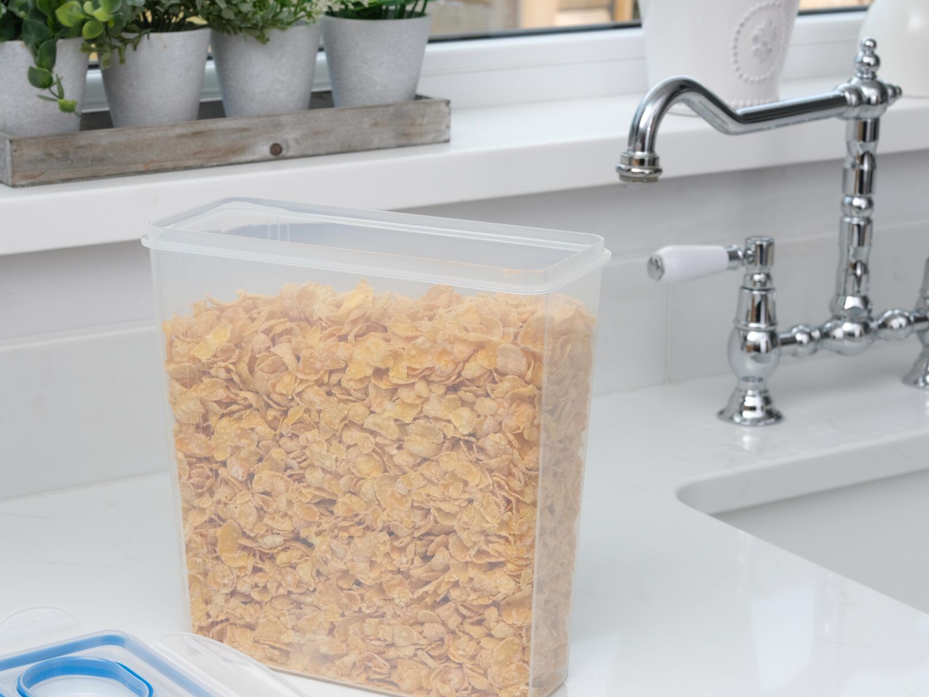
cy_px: 426
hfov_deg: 24.4
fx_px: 2147
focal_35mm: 80
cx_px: 369
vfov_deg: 18.4
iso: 400
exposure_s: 1/125
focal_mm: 63
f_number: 11
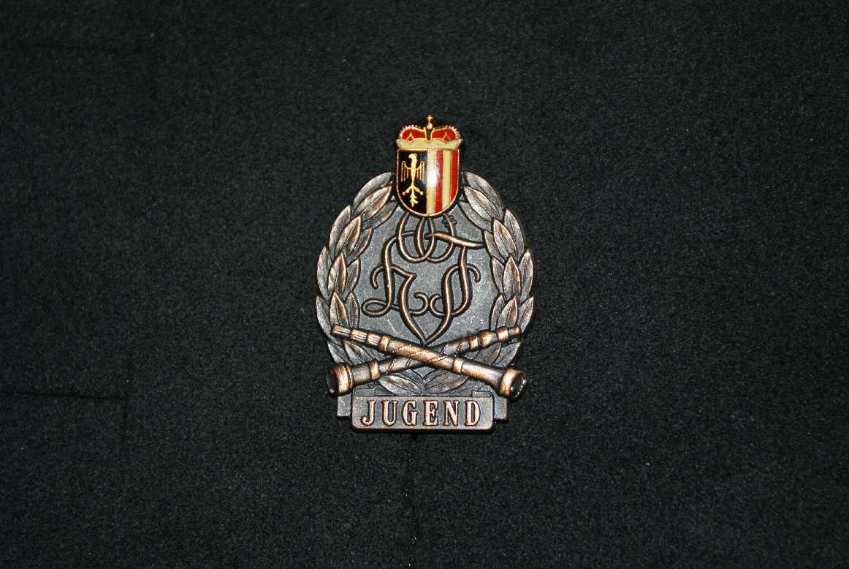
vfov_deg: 13.1
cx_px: 424
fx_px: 2479
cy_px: 284
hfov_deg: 19.4
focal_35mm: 105
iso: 400
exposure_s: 1/125
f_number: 6.3
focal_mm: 70
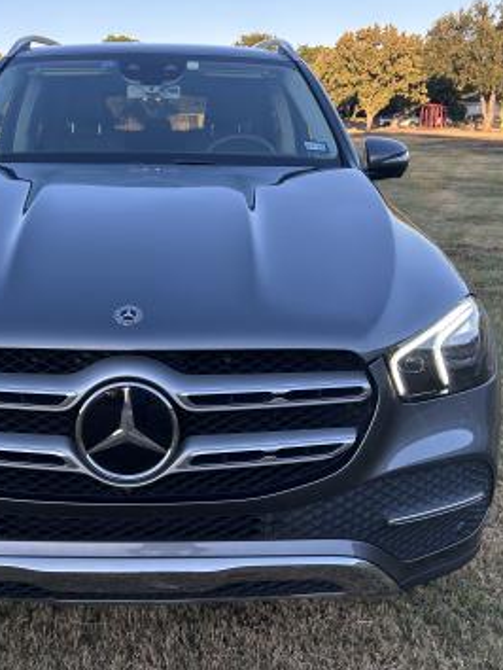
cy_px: 339
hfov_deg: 38.4
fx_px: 716
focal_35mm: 37
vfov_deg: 50.1
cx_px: 178
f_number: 1.5
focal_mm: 5.7
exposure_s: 1/316
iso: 50
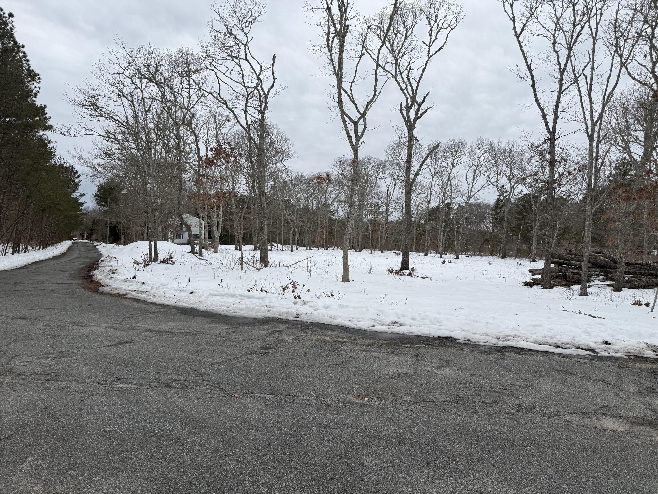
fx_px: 456
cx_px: 329
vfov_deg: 56.8
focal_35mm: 24
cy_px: 247
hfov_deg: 71.6
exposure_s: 1/2299
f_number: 1.78
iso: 80
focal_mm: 6.76
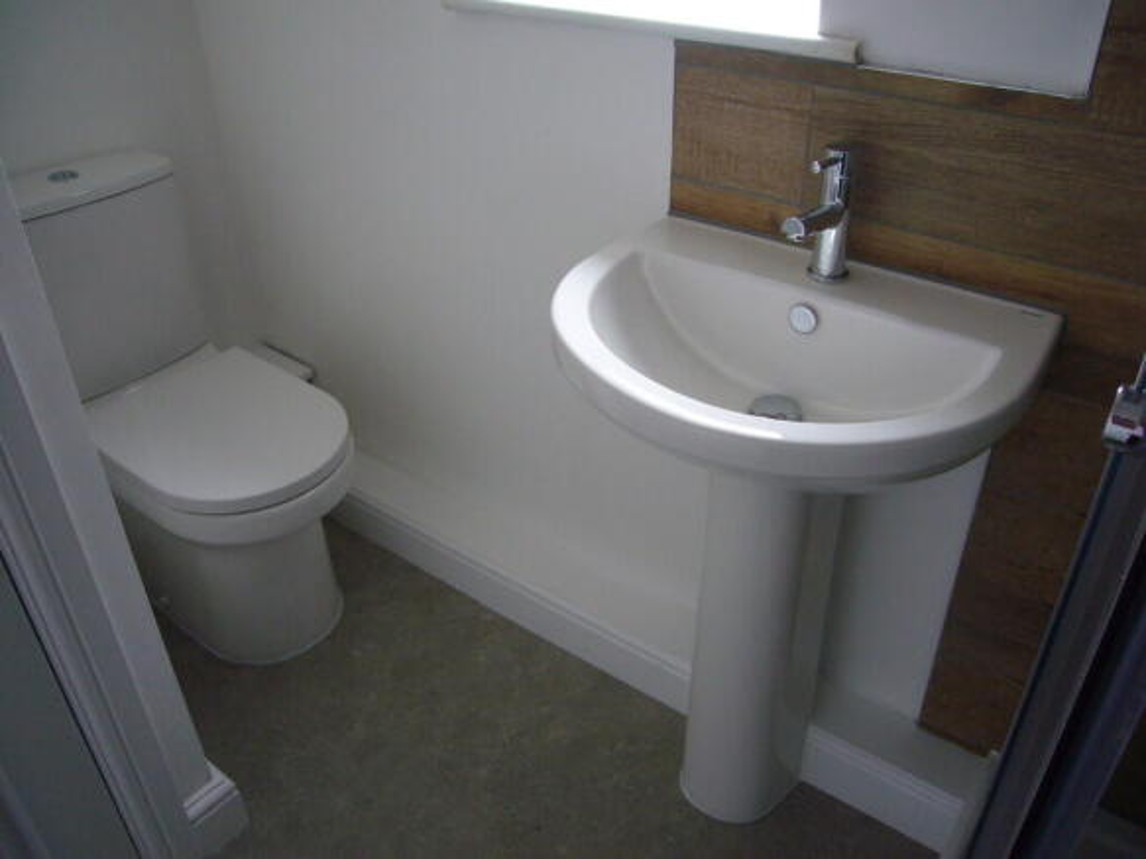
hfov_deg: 63.5
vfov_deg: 49.7
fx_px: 927
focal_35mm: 28
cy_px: 430
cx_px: 573
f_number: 2.8
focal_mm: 4.6
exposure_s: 1/30
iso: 160
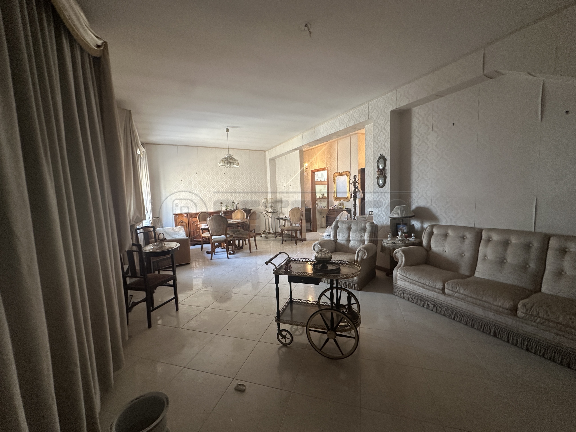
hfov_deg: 102.1
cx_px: 288
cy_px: 216
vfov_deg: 85.7
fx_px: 233
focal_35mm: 14
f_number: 2.2
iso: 200
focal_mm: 2.22
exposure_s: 1/50
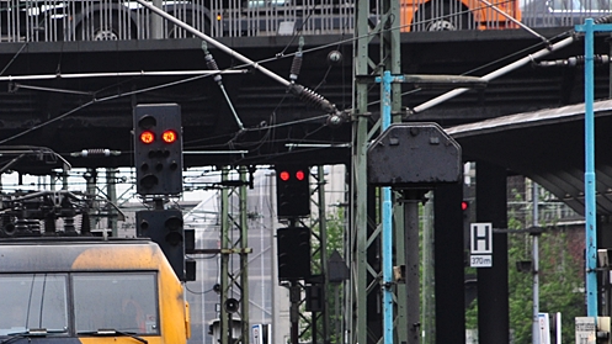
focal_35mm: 647
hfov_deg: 3.3
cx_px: 36
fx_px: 10494
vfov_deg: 1.9
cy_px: 370
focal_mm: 200
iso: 400
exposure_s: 1/100
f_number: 10
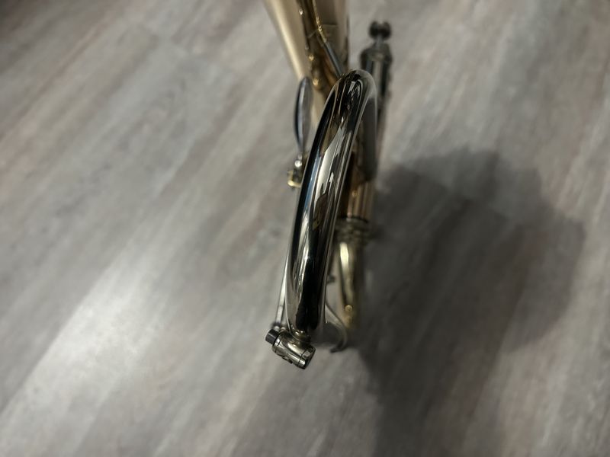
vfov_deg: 53.1
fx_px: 458
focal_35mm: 26
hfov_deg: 67.3
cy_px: 228
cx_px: 305
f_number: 1.5
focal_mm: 5.7
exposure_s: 1/33
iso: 500
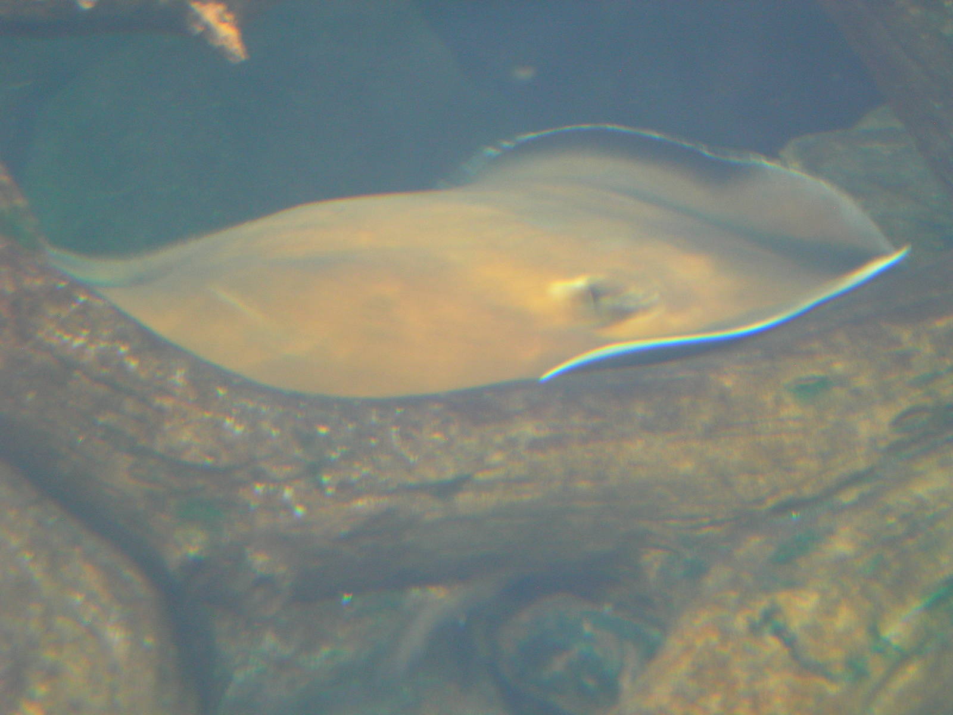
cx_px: 476
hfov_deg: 27.0
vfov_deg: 20.4
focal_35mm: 72
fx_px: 1982
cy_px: 358
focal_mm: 14.9
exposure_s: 1/2.4
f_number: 3.7
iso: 200
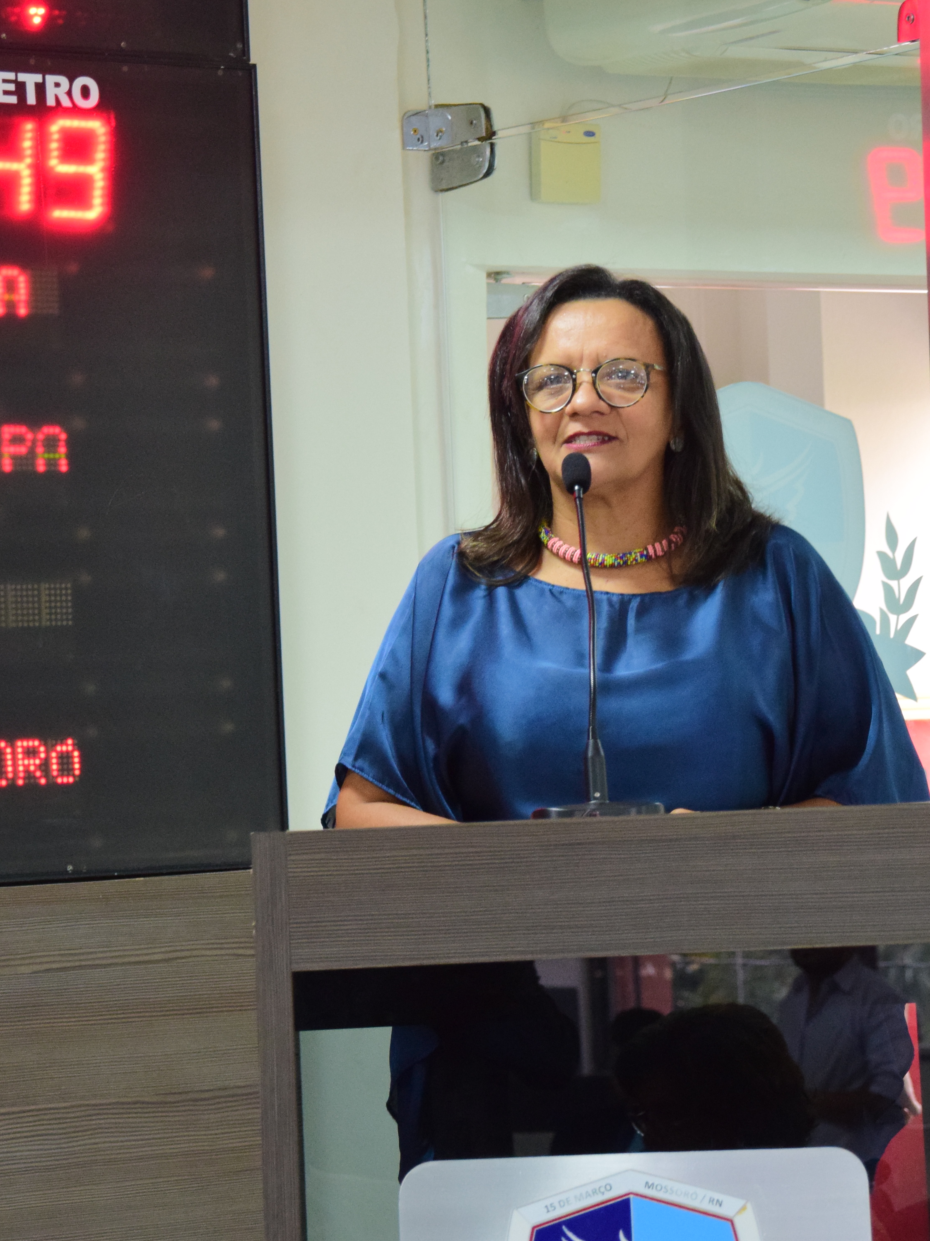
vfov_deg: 7.3
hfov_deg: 5.5
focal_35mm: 271
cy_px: 620
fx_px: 9698
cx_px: 469
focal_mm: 125
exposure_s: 1/60
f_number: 6.3
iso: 1600
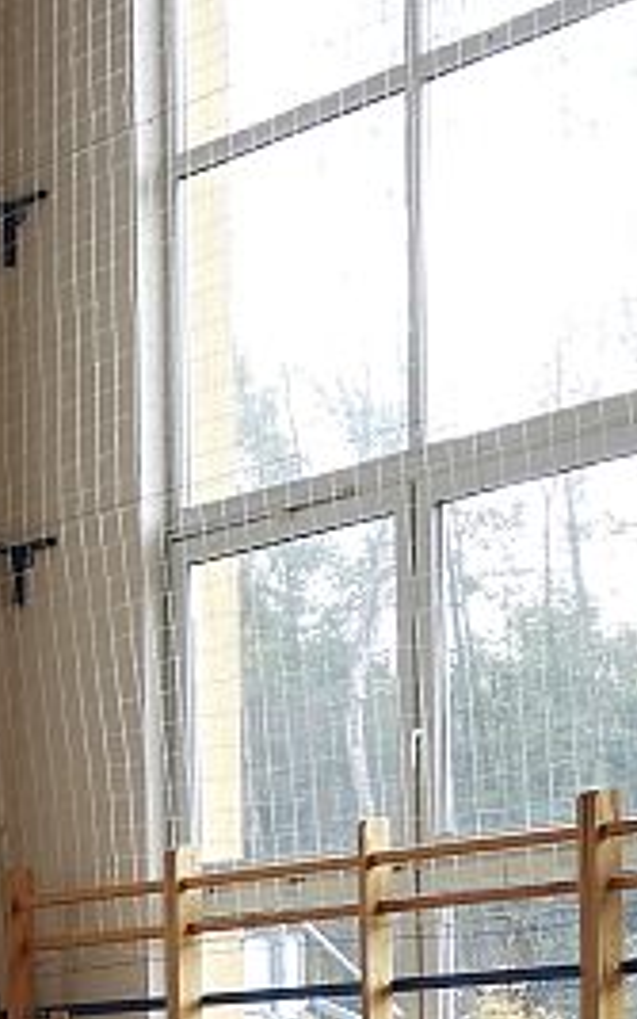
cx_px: -244
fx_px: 3387
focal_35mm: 122
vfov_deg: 16.4
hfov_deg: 10.5
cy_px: 1217
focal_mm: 5.4
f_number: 3.5
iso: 100
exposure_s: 1/60
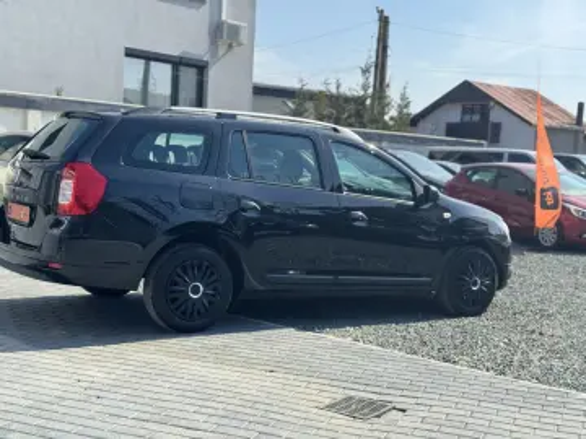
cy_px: 220
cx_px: 293
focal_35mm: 48
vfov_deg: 30.3
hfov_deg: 39.7
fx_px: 813
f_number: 1.78
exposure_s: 1/2415
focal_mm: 6.76
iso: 64
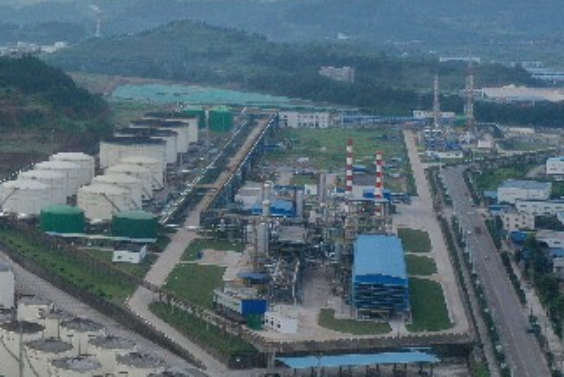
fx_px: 1395
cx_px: -257
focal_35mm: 89
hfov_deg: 20.0
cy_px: 60
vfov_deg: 15.2
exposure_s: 1/400
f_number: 5.6
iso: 100
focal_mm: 10.26
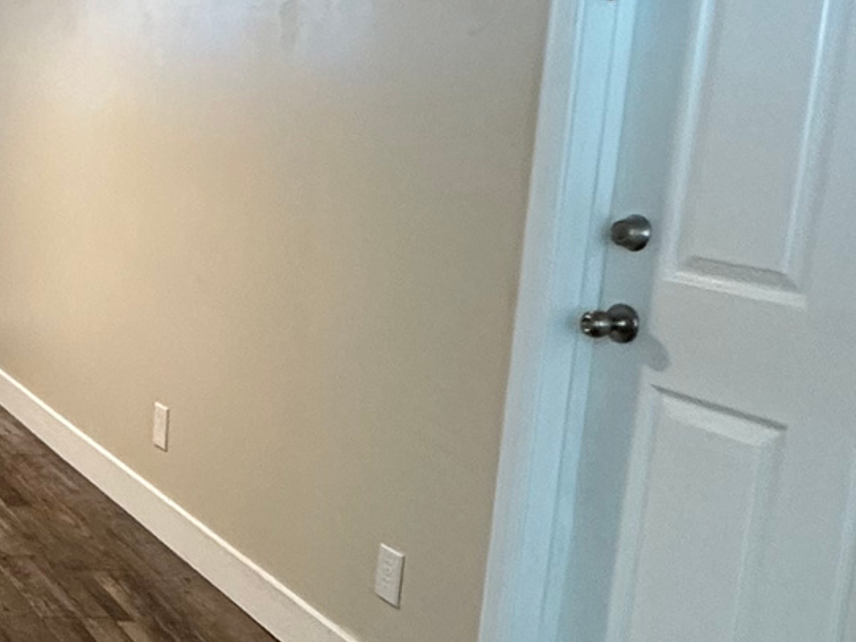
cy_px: 288
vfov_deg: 27.5
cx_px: -353
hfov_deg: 27.6
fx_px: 1311
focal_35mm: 53
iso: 640
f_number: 2.2
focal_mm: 2.22
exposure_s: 1/60
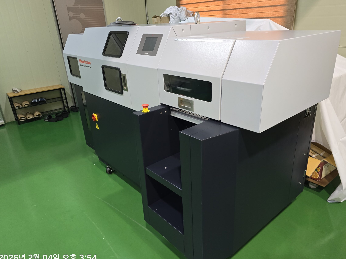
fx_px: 260
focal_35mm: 26
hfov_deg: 67.3
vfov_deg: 53.0
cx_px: 175
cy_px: 134
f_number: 1.7
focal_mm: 6.3
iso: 400
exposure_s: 1/120
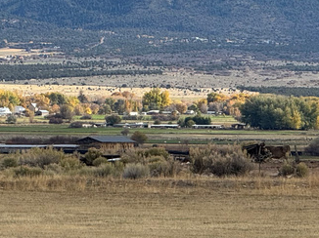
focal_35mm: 377
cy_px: 96
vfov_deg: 3.9
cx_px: 151
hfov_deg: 5.3
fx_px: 3472
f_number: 2.8
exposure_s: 1/1577
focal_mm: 15.66
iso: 50
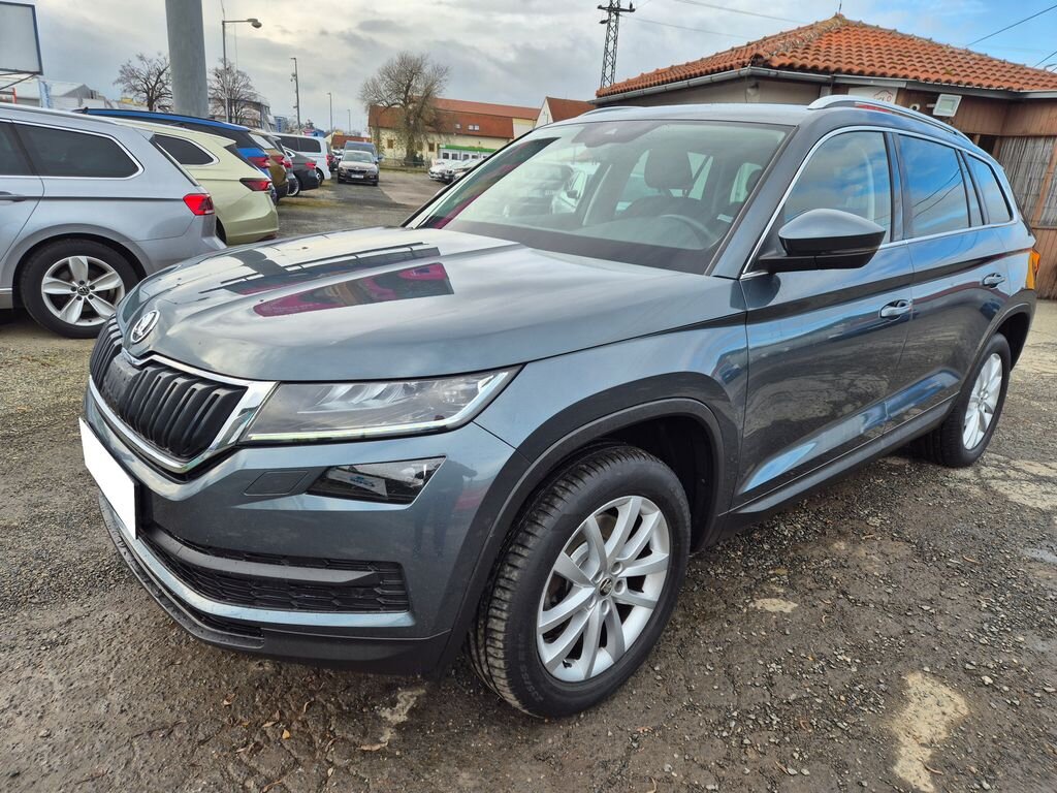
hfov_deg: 73.9
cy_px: 396
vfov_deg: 58.9
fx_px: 702
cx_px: 528
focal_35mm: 23
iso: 25
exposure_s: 1/498
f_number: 1.8
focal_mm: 5.4
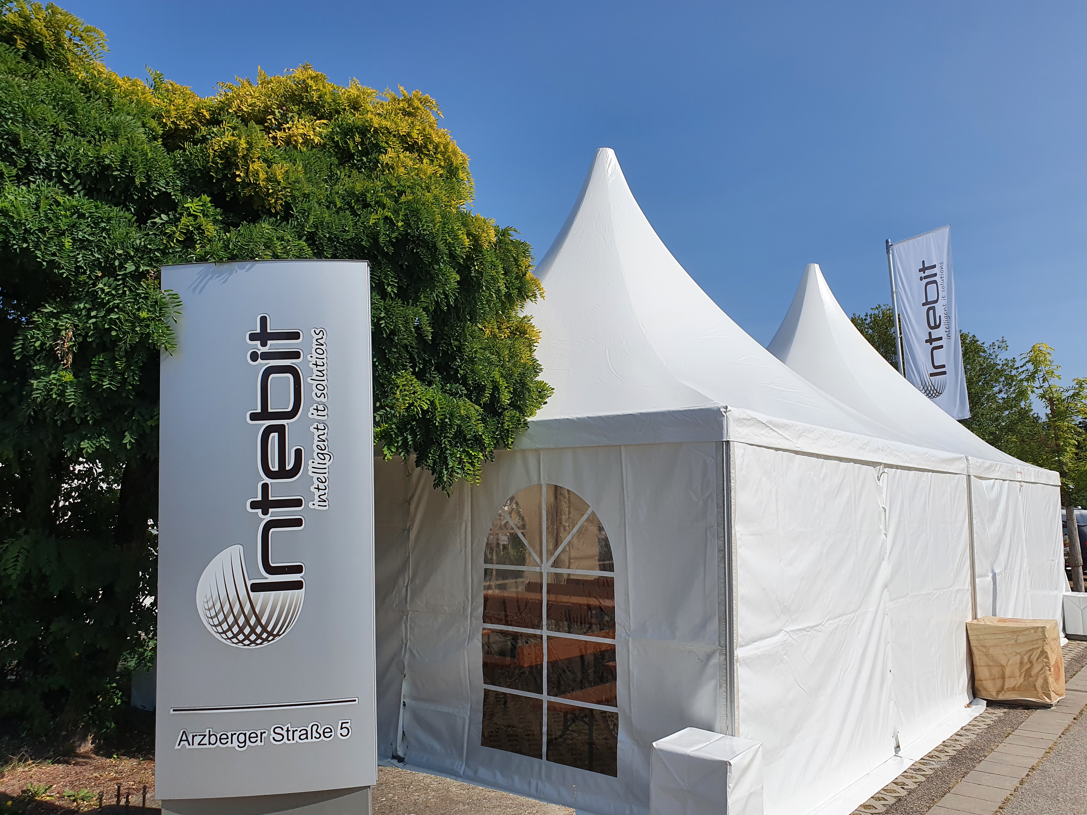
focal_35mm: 27
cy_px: 394
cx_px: 537
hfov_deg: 65.3
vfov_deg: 51.3
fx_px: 848
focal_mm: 4.32
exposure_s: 1/3744
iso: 50
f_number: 2.4
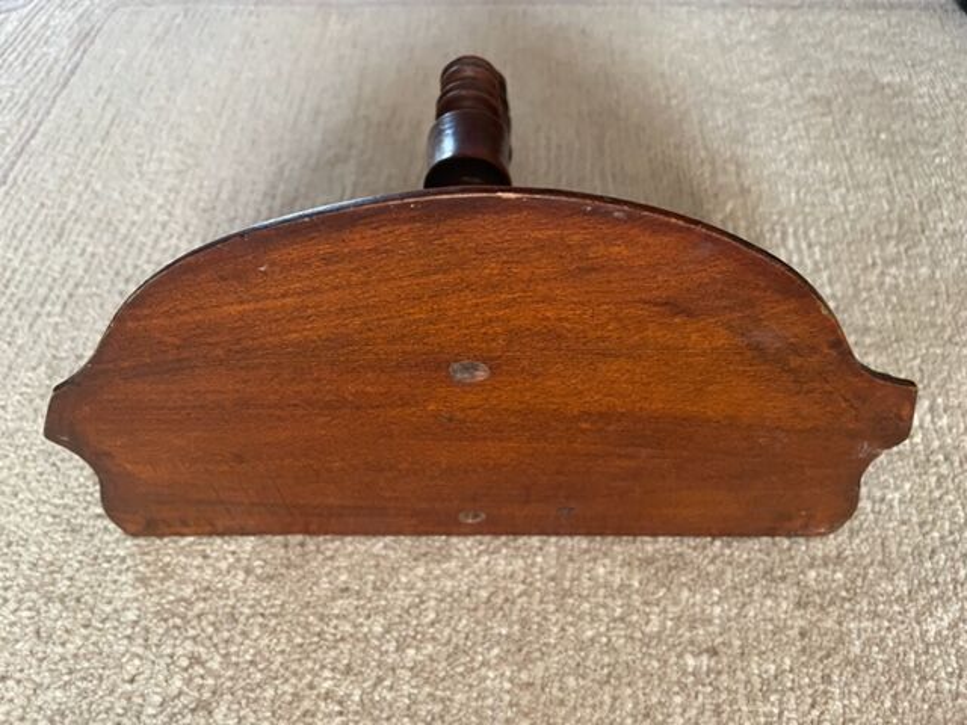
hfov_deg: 67.3
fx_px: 726
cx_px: 484
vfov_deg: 53.1
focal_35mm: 26
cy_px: 362
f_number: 1.6
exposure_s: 1/59
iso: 500
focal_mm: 4.2
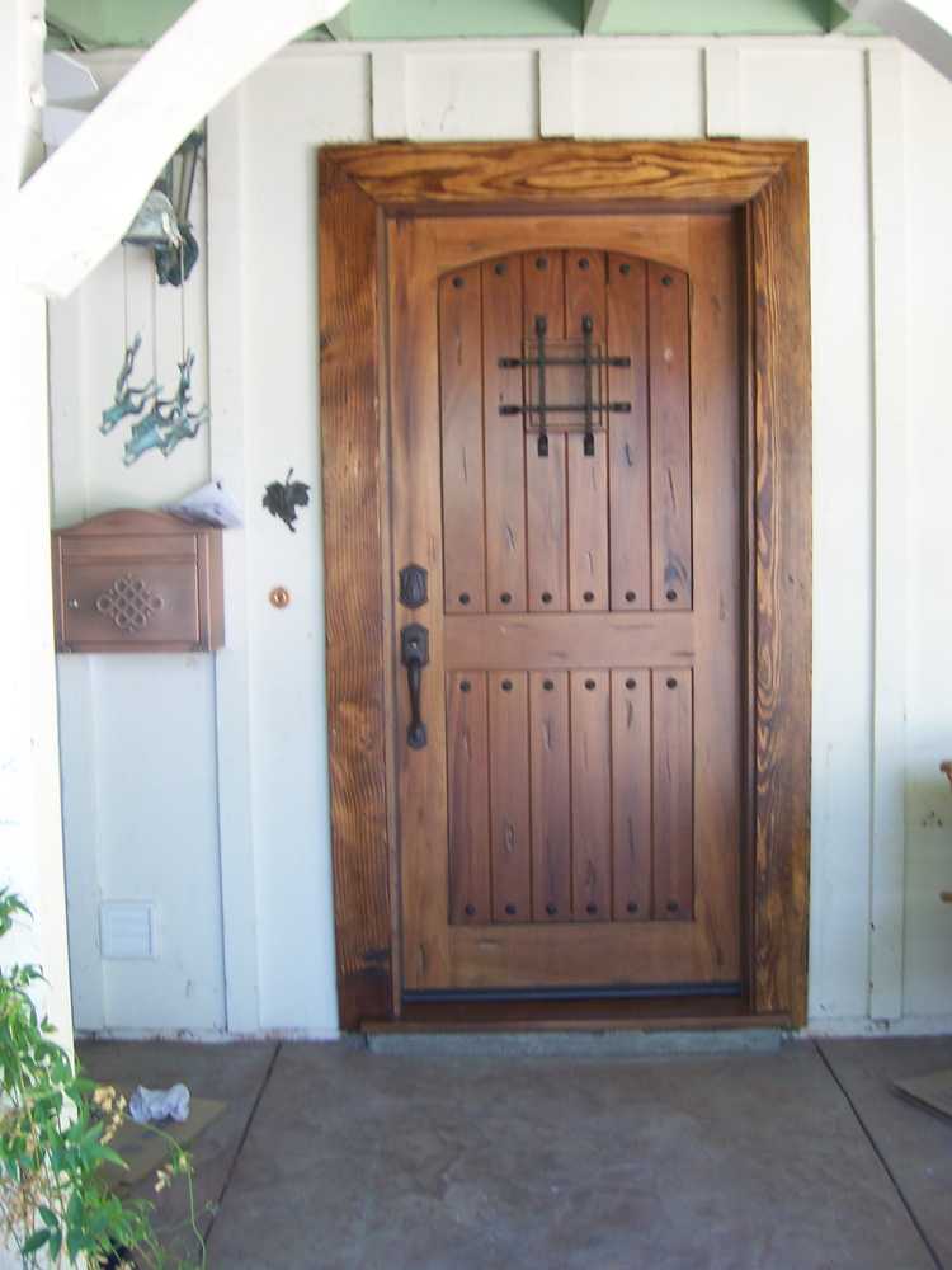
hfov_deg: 39.7
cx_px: 476
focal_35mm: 36
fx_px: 1320
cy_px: 635
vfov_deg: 51.4
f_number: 2.8
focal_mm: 6.2
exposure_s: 1/30
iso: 80
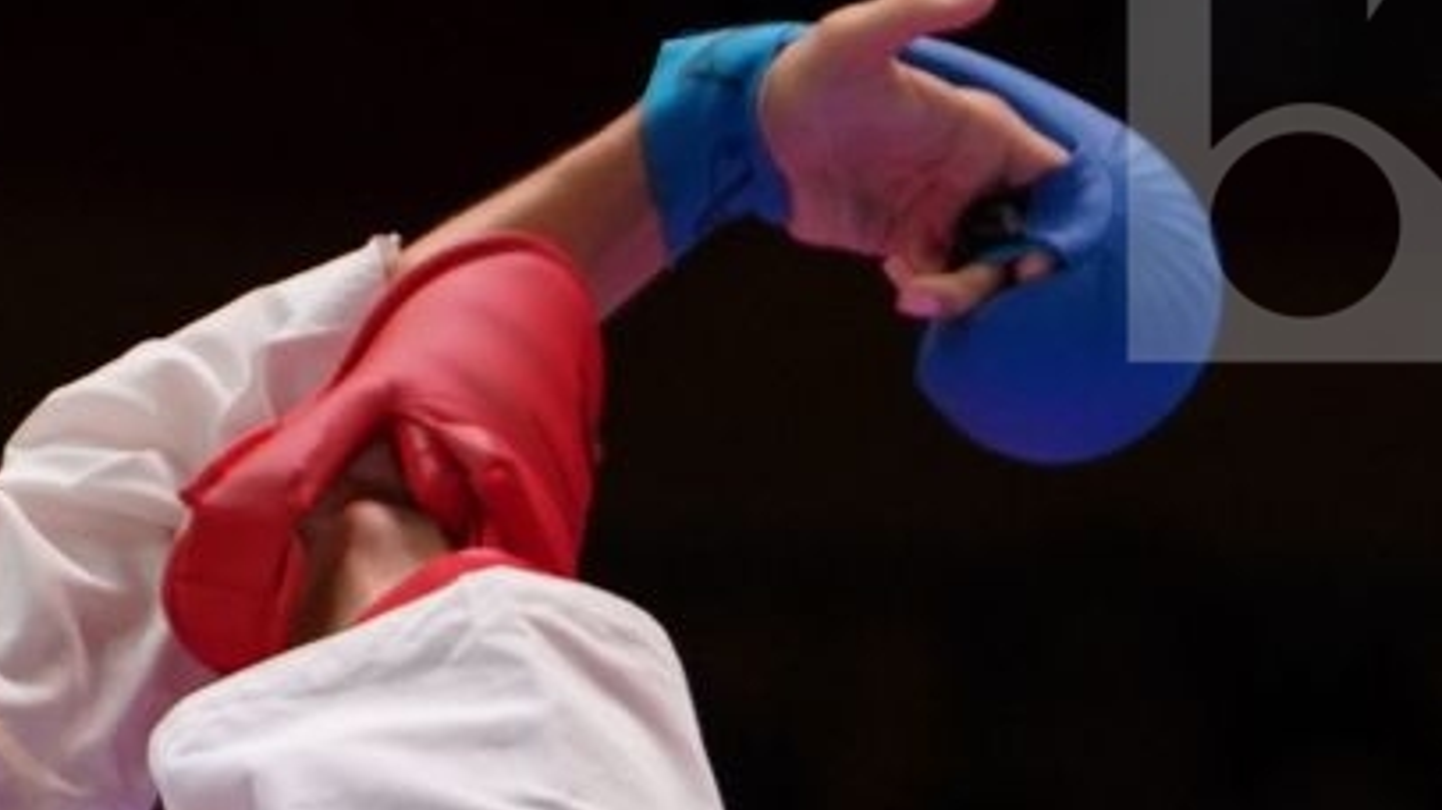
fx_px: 49496
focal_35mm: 1295
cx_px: -948
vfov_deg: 0.9
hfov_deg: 1.7
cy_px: 1297
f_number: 2.8
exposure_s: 1/1000
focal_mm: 186
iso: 800
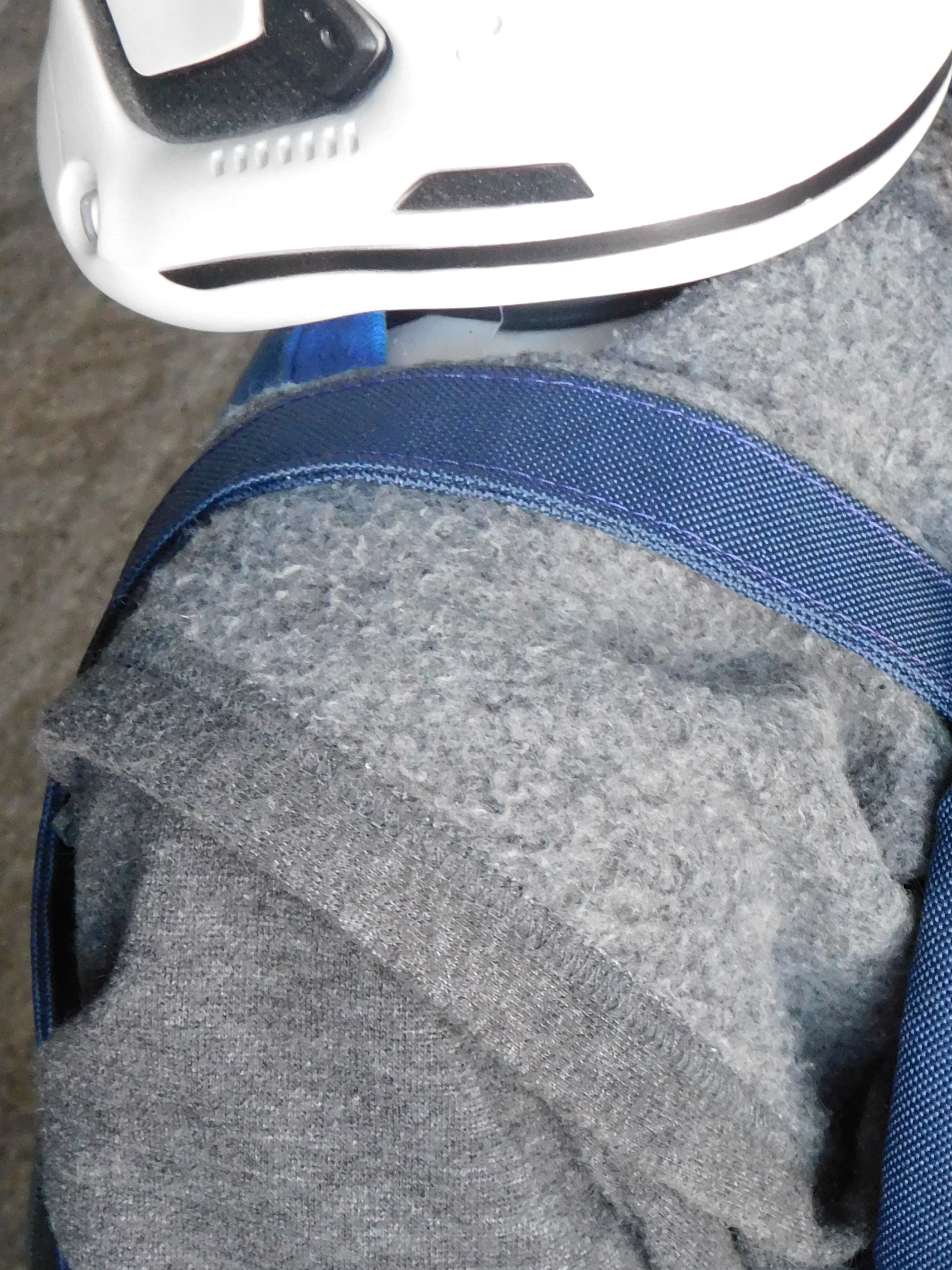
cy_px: 894
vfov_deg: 24.0
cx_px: 887
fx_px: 2970
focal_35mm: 81
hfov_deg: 17.9
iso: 400
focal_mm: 7.1
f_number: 3.6
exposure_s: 1/10
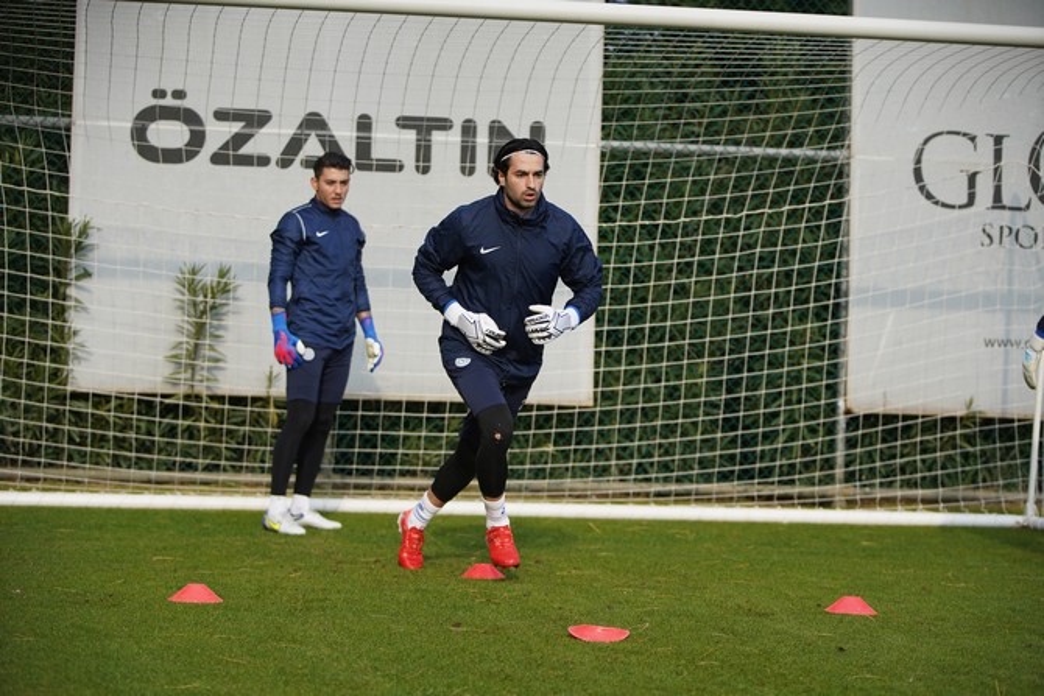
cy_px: 348
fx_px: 2610
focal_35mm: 90
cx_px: 522
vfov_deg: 15.2
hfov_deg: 22.6
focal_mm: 90
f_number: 2.8
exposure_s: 1/4000
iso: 500
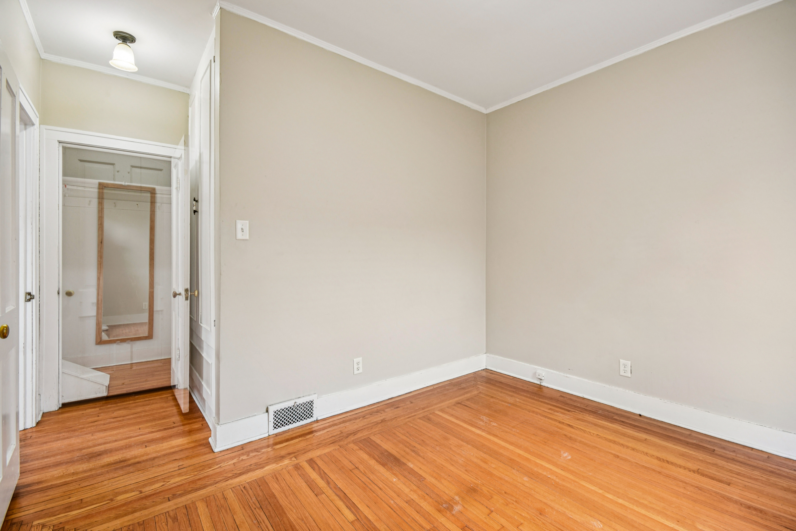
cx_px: 398
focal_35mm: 15
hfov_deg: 100.4
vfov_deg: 77.3
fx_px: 332
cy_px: 266
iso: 400
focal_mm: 10
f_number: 8
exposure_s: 1/15
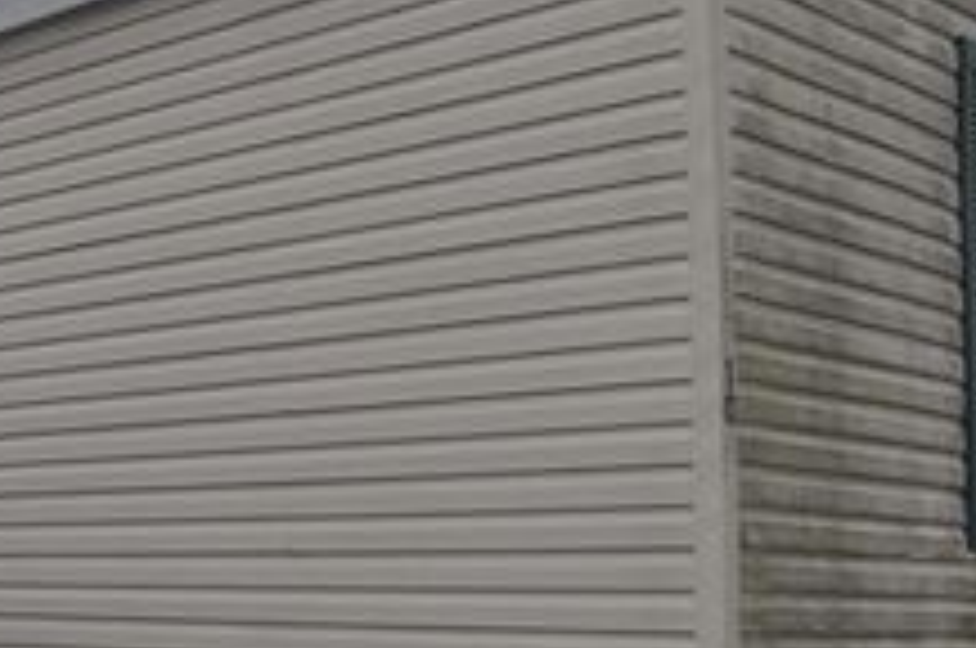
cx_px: -22
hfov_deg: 27.4
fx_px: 1868
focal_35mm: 69
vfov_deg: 19.6
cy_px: 441
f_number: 14
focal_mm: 20
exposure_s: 1/200
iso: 200
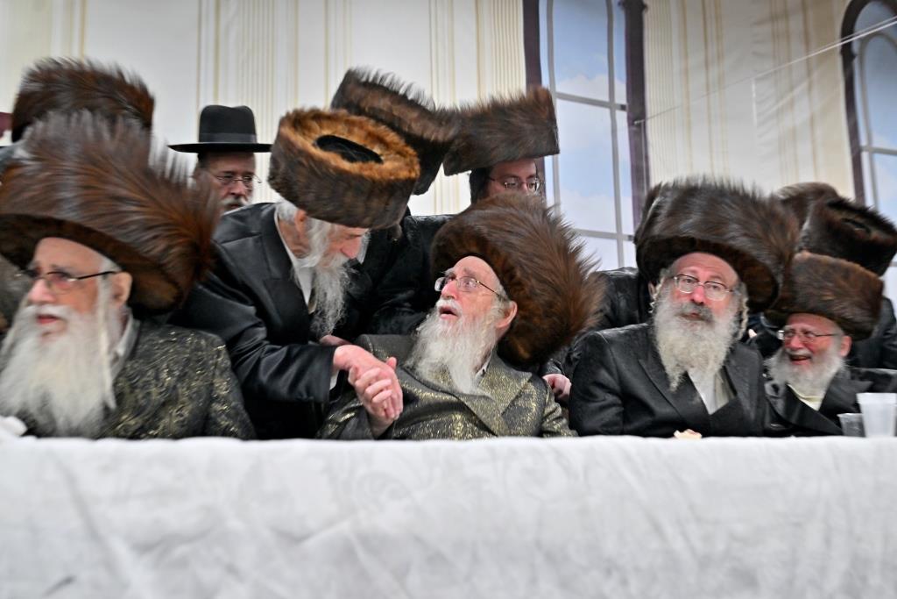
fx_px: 922
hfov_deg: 51.9
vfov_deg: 36.0
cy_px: 300
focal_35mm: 37
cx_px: 448
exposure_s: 1/160
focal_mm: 37
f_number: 4
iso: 1000
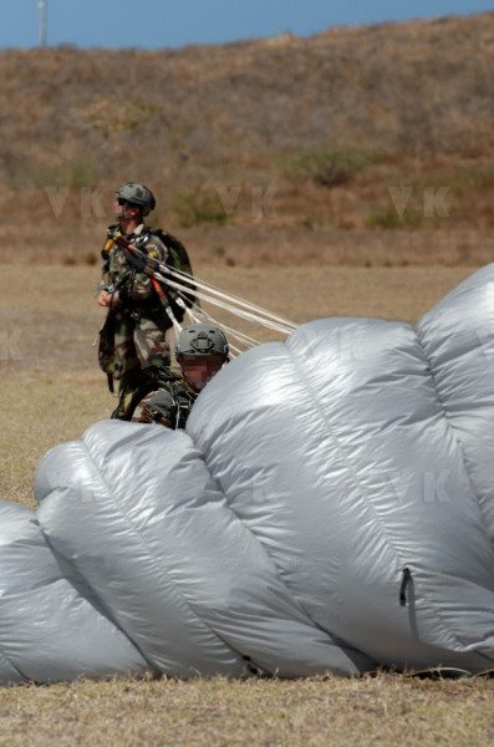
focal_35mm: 300
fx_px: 6207
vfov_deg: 6.9
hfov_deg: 4.6
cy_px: 374
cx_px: 247
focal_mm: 200
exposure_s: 1/1250
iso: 160
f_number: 6.3
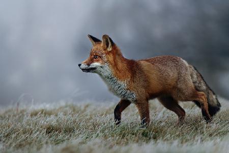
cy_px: 76
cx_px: 114
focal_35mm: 450
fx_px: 2862
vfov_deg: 3.1
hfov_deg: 4.6
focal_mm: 450
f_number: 6.3
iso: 280
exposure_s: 1/400
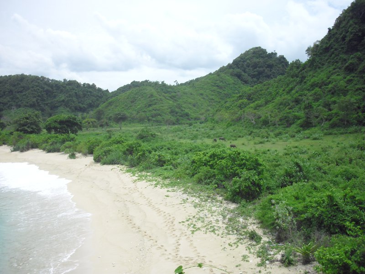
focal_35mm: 38
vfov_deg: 37.7
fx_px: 401
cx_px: 182
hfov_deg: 49.0
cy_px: 137
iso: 100
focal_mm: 6.2
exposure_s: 1/200
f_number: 8
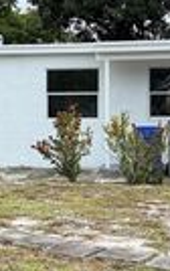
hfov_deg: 13.7
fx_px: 703
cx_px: 36
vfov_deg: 21.8
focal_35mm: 95
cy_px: 137
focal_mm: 6.76
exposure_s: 1/2907
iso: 100
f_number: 1.78
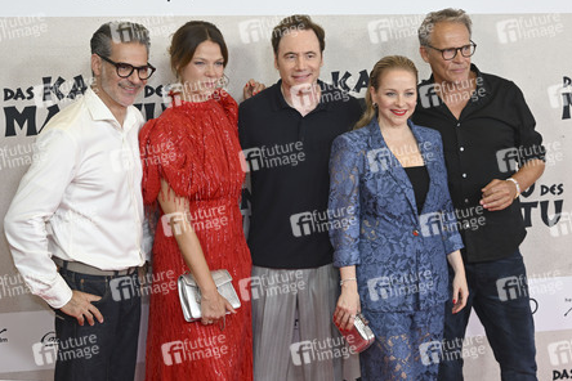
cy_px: 189
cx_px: 289
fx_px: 1096
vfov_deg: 19.7
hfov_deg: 29.2
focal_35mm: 69
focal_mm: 68
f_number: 5.6
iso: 800
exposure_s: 1/160
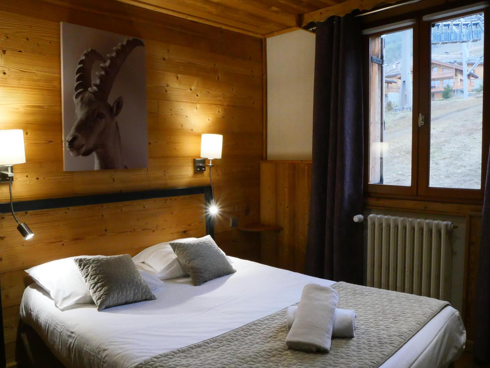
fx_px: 382
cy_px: 186
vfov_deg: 51.3
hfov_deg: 65.2
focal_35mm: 27
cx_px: 222
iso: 3200
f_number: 13
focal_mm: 12
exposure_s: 1/50
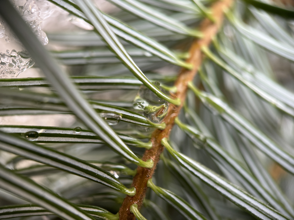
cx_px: 147
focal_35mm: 24
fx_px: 204
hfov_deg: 71.6
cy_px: 110
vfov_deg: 56.8
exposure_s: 1/60
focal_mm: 6.86
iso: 250
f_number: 1.78
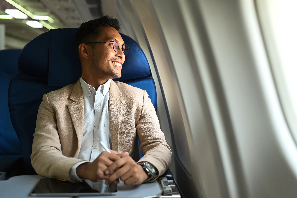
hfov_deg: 39.6
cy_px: 99
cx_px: 148
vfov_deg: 27.0
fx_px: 412
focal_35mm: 50
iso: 500
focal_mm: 50
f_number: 2.8
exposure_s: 1/250
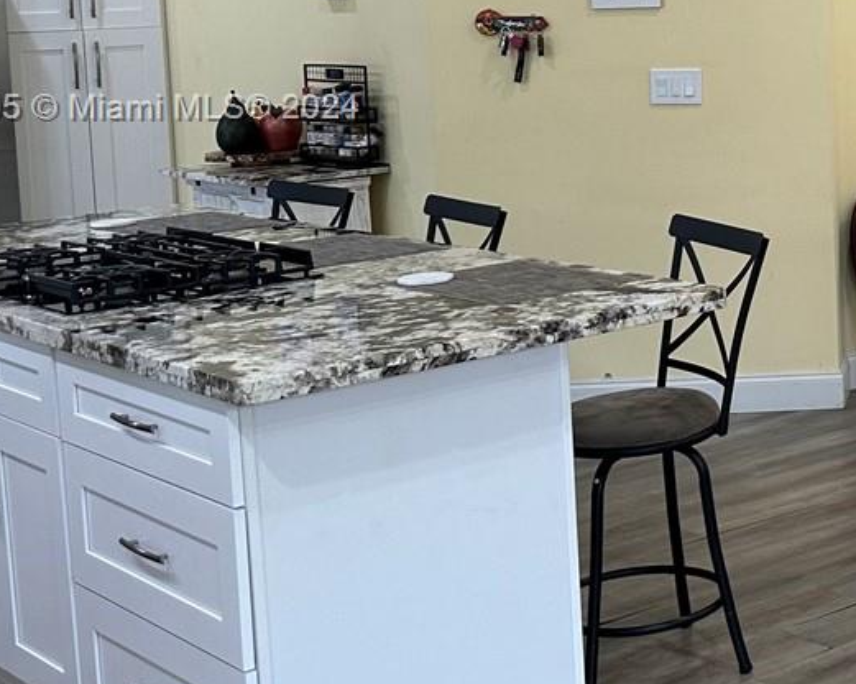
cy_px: 110
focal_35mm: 72
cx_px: 1148
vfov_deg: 20.9
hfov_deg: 23.1
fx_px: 1823
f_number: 1.78
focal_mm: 6.86
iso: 125
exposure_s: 1/60
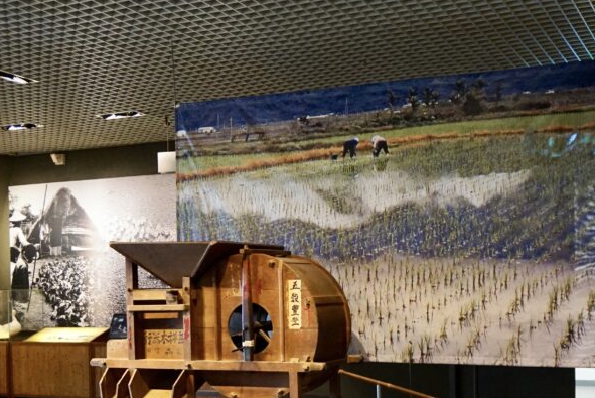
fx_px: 860
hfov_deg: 37.8
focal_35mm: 52
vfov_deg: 25.5
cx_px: 392
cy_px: 334
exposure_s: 1/100
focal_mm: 20
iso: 3200
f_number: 4
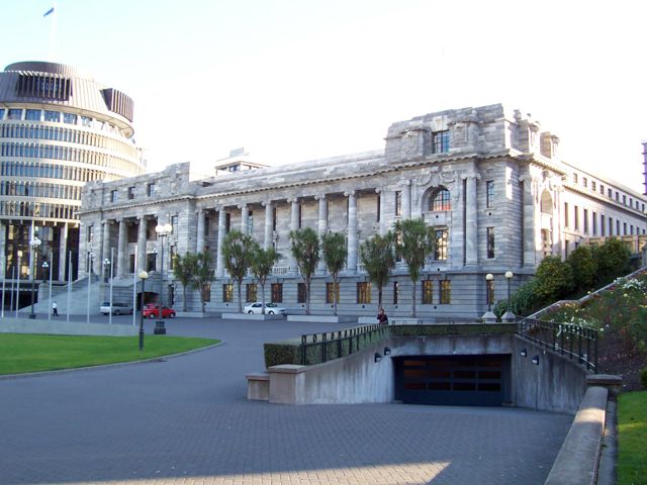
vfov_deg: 38.7
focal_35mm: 37
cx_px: 324
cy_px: 242
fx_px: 692
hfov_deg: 50.1
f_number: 2.8
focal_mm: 5.6
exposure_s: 1/180
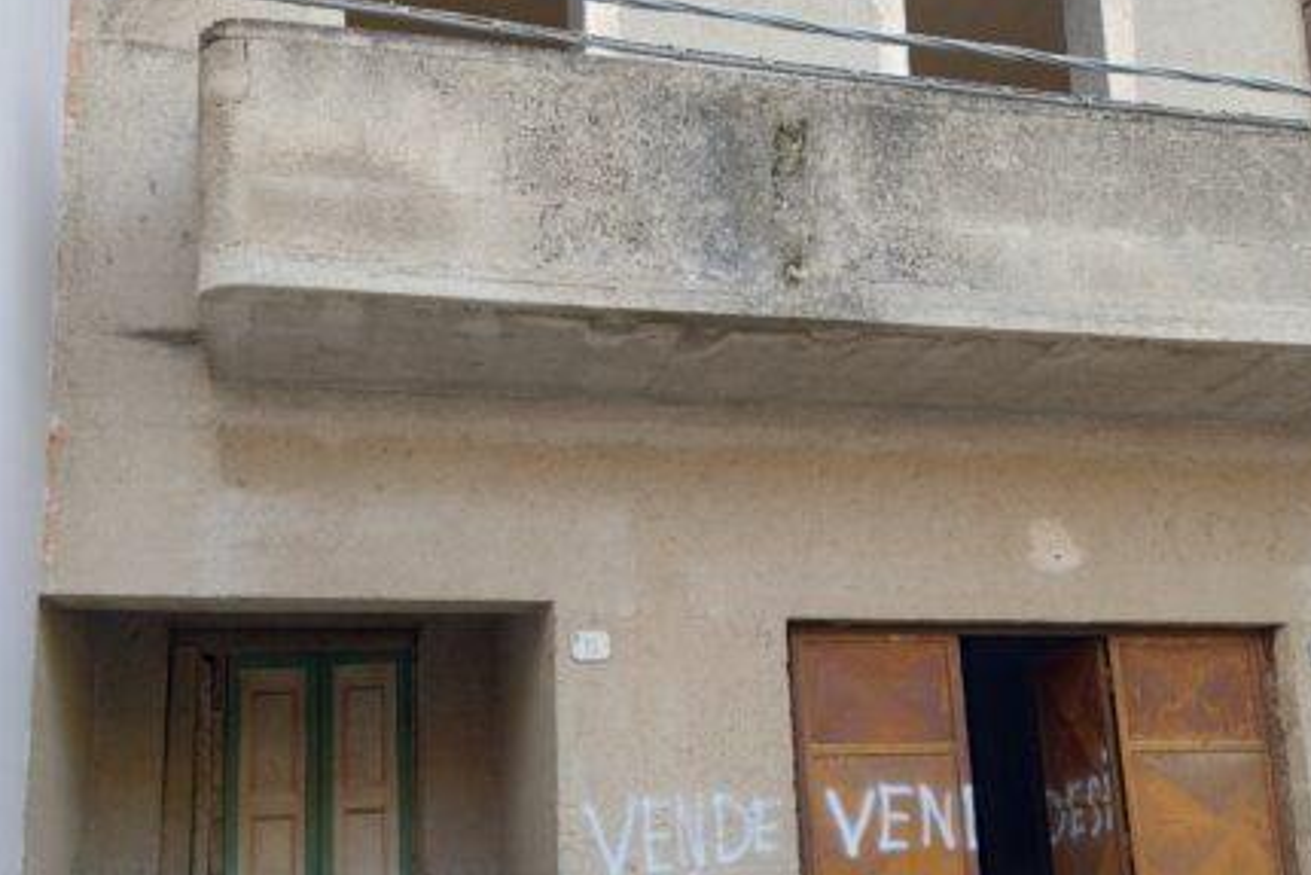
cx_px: 656
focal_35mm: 31
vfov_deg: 42.3
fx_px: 1129
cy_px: 489
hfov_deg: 60.3
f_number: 1.7
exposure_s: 1/120
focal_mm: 4.71
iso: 164
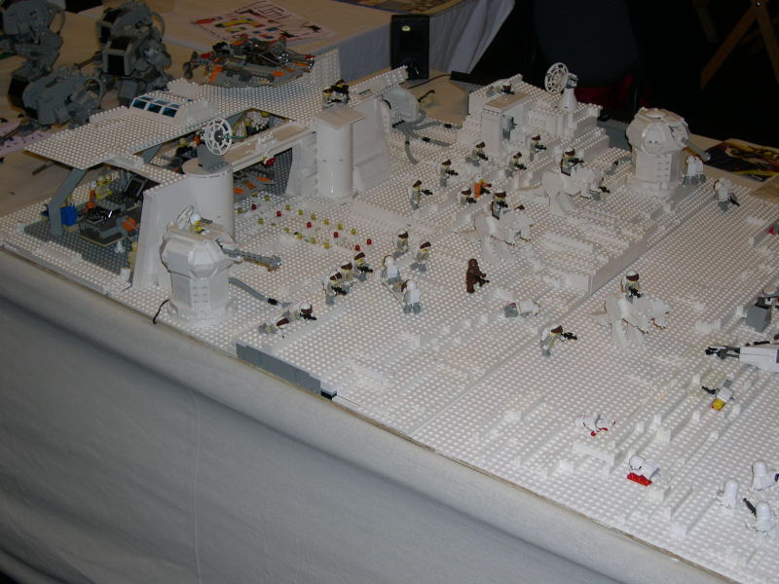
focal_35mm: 52
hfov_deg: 36.8
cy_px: 292
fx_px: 1170
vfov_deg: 28.0
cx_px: 390
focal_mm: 11.1
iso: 100
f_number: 3.2
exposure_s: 1/60
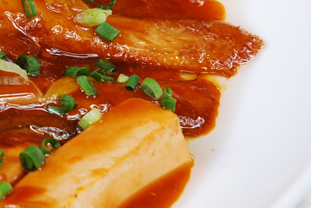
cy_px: -3
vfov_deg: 3.2
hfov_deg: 4.8
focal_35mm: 426
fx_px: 3681
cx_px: -213
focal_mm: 70
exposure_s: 1/160
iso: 100
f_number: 7.1
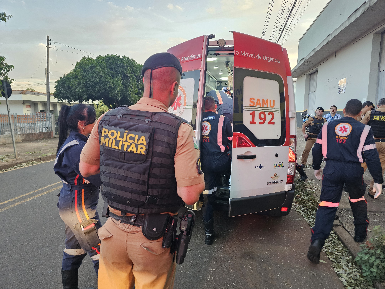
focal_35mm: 23
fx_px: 256
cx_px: 192
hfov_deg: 73.9
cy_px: 144
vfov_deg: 58.9
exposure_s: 1/120
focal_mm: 6.3
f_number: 1.7
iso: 320
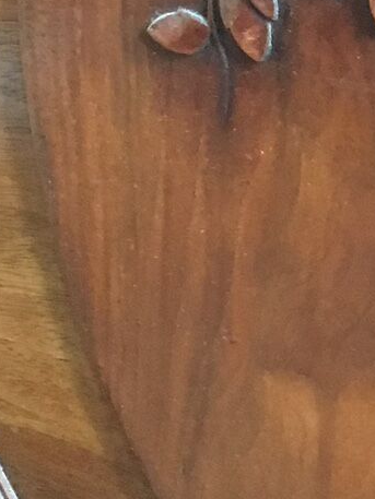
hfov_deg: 11.2
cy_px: -8
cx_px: 531
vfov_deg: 15.1
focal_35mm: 128
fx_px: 1848
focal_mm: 4.15
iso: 250
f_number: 2.2
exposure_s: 1/17
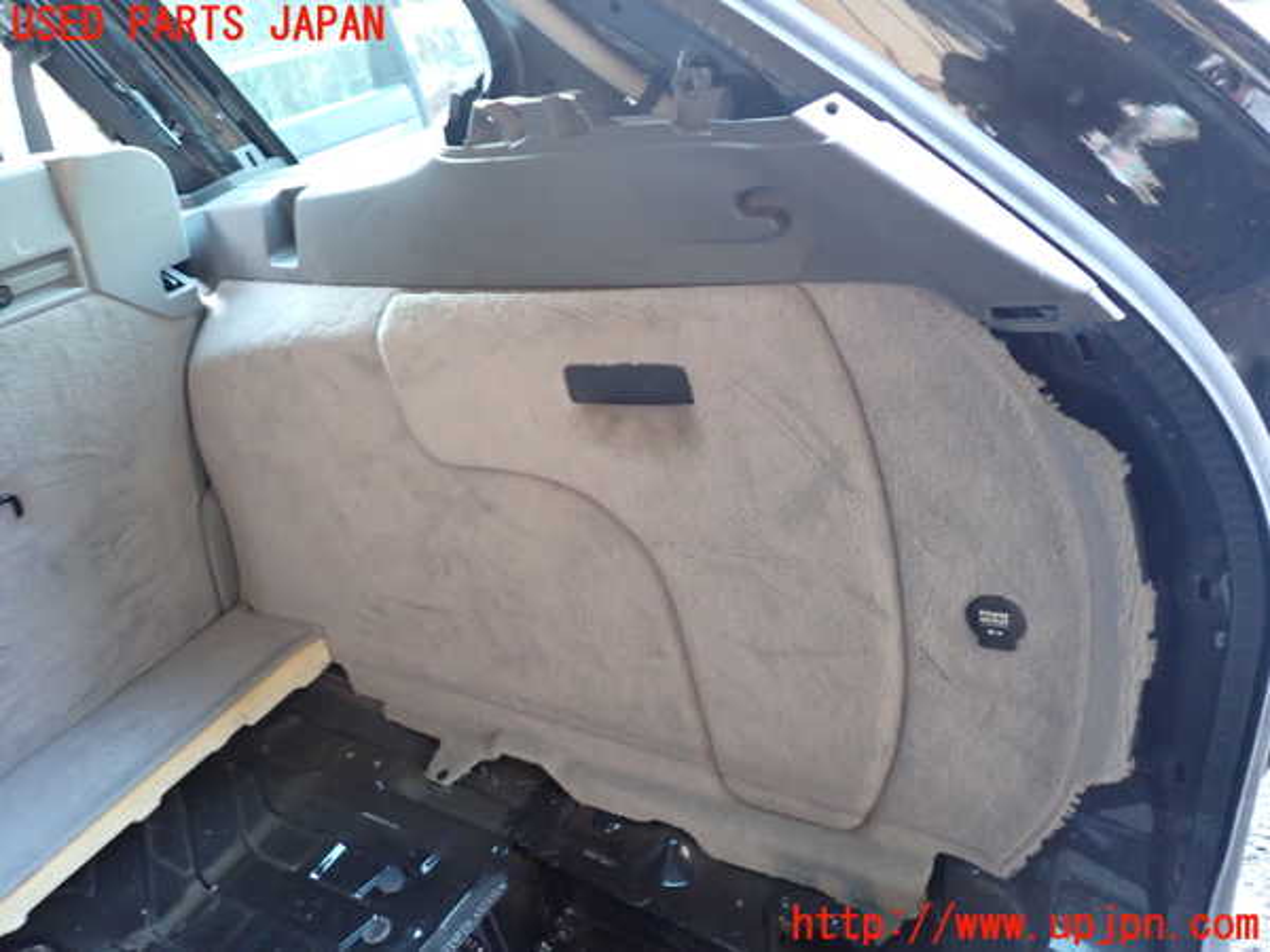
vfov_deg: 54.9
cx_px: 635
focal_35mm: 25
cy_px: 476
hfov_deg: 69.4
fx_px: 917
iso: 800
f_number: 2
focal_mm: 4.5
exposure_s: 1/13
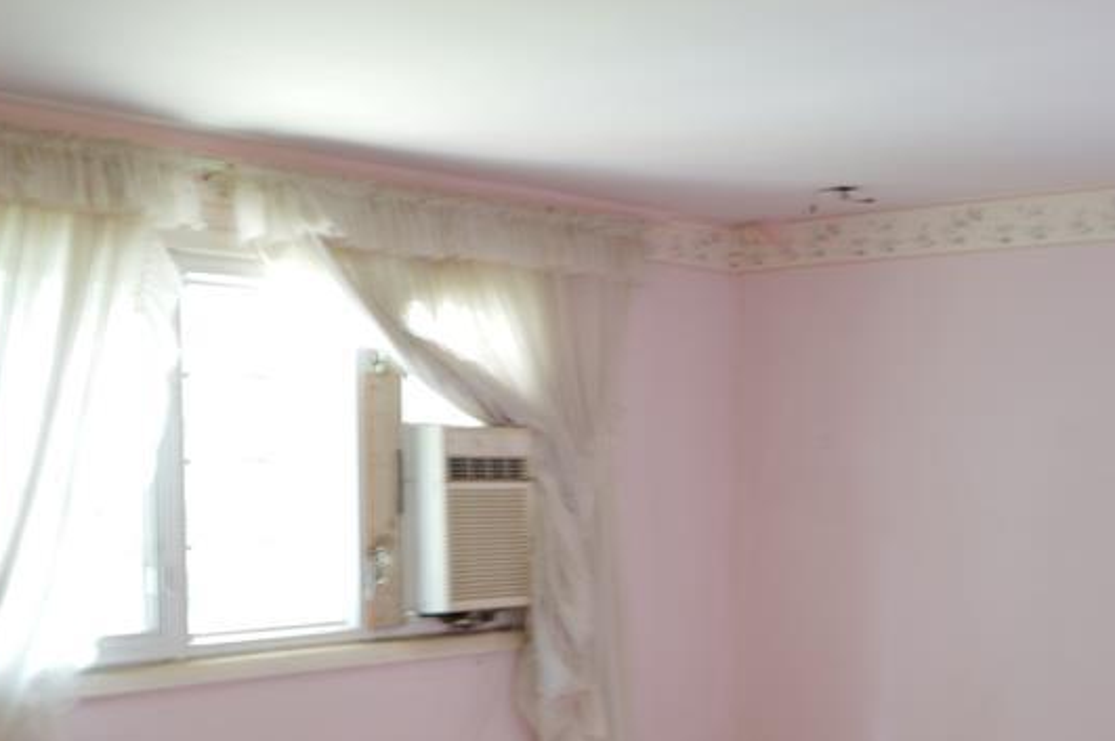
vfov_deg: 24.6
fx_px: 1671
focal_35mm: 54
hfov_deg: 36.8
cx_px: 645
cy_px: 593
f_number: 3.5
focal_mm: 28
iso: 100
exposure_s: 1
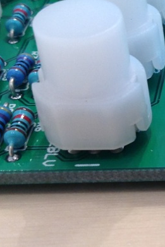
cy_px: 162
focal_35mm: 119
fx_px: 817
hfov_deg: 10.7
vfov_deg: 17.2
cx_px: 315
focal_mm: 4.28
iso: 50
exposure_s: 1/40
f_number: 2.4
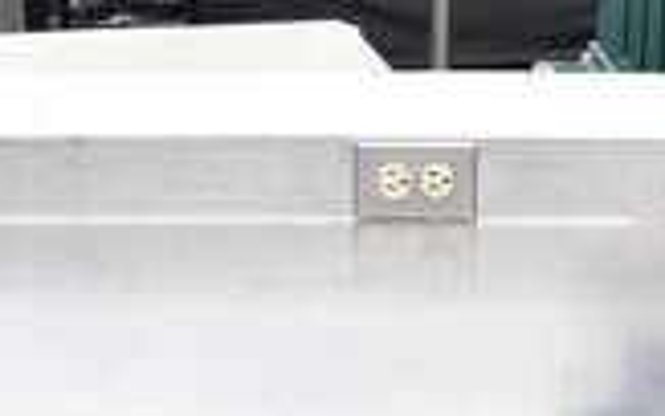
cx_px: 363
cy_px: 767
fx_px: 1867
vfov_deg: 11.7
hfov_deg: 20.2
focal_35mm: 103
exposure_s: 1/250
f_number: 7.1
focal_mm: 18
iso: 200
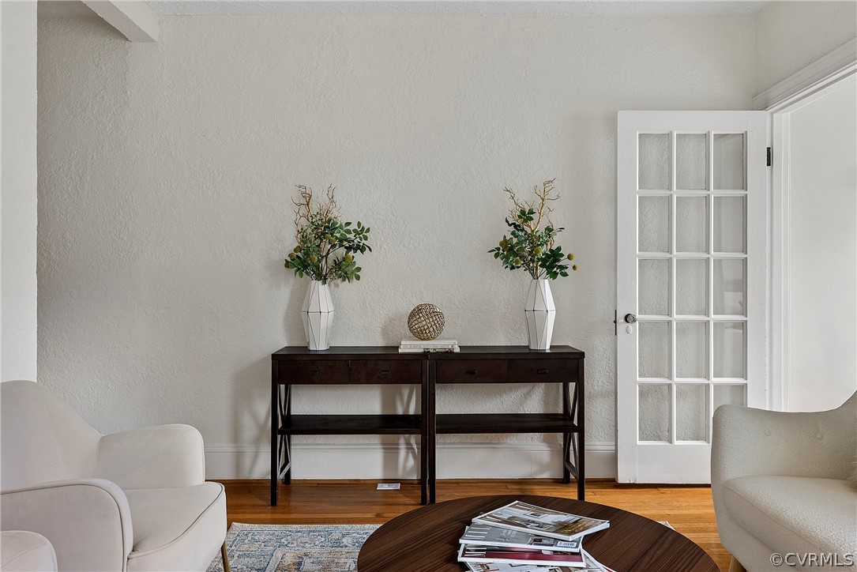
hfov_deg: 69.4
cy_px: 286
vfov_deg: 49.6
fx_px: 619
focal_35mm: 26
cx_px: 428
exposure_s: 1/3
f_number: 8
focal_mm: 26
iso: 800
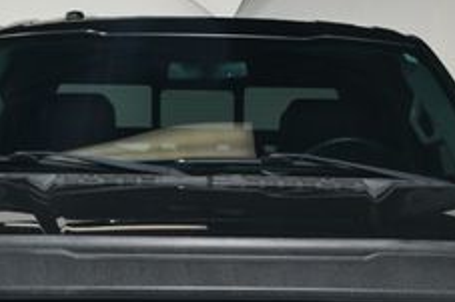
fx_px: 1389
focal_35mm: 110
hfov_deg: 18.6
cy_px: 386
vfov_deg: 12.1
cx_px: 222
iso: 100
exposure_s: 1/160
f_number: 11
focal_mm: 26
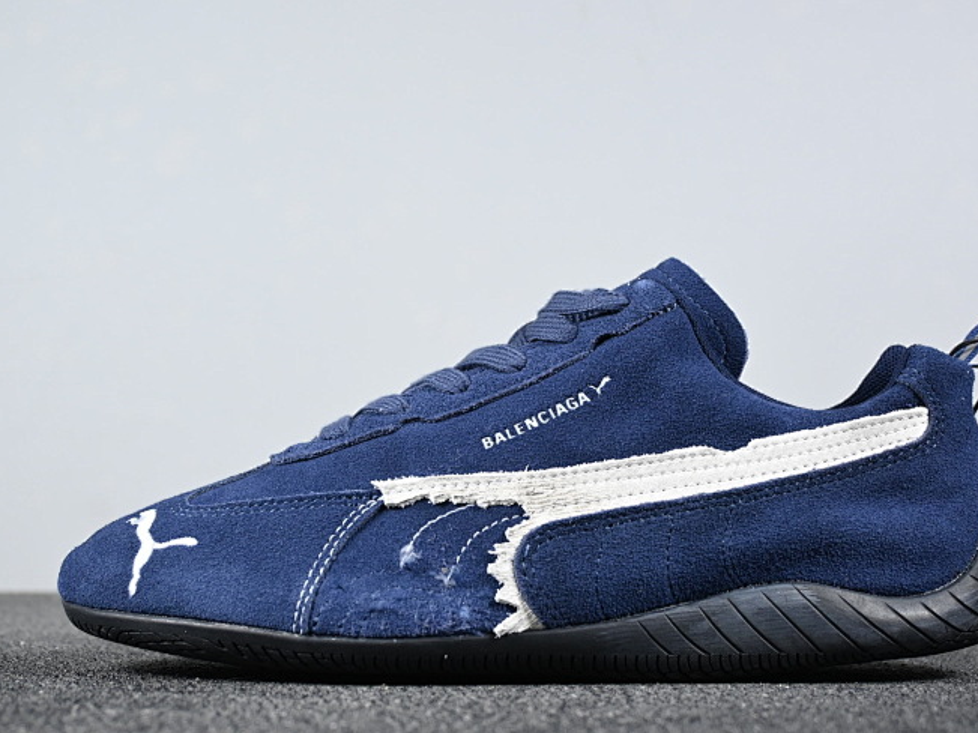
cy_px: 388
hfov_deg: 29.6
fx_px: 1853
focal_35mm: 66
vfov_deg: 22.4
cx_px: 538
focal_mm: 37
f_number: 5.3
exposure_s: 1/125
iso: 800
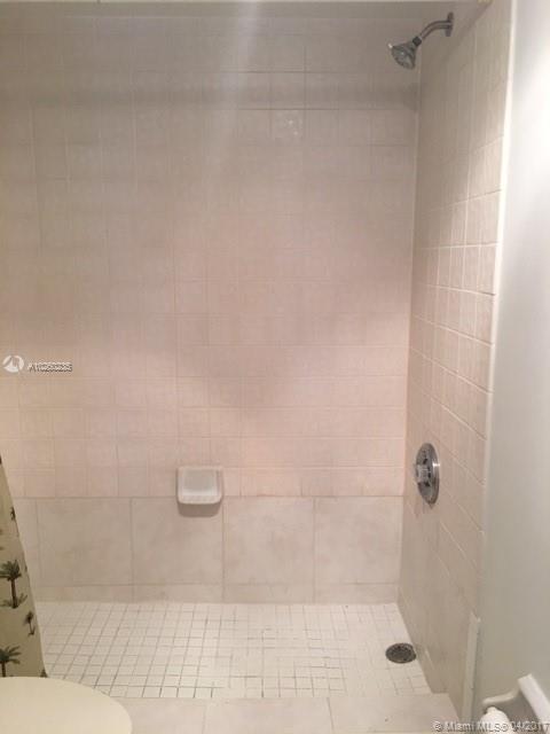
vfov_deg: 61.7
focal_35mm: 29
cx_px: 275
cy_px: 367
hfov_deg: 48.2
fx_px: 614
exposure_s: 1/15
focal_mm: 4.15
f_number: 2.2
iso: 25
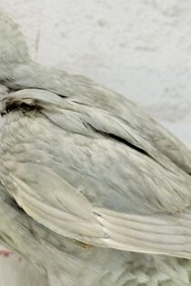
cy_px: 94
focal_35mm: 110
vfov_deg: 18.5
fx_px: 875
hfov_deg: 12.4
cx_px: 36
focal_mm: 5.96
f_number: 1.6
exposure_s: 1/100
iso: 80
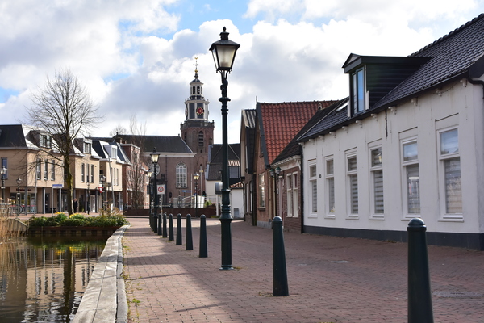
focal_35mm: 54
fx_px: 726
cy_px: 162
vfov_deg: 25.1
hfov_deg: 36.9
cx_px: 242
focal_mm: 36
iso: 500
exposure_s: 1/1250
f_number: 7.1
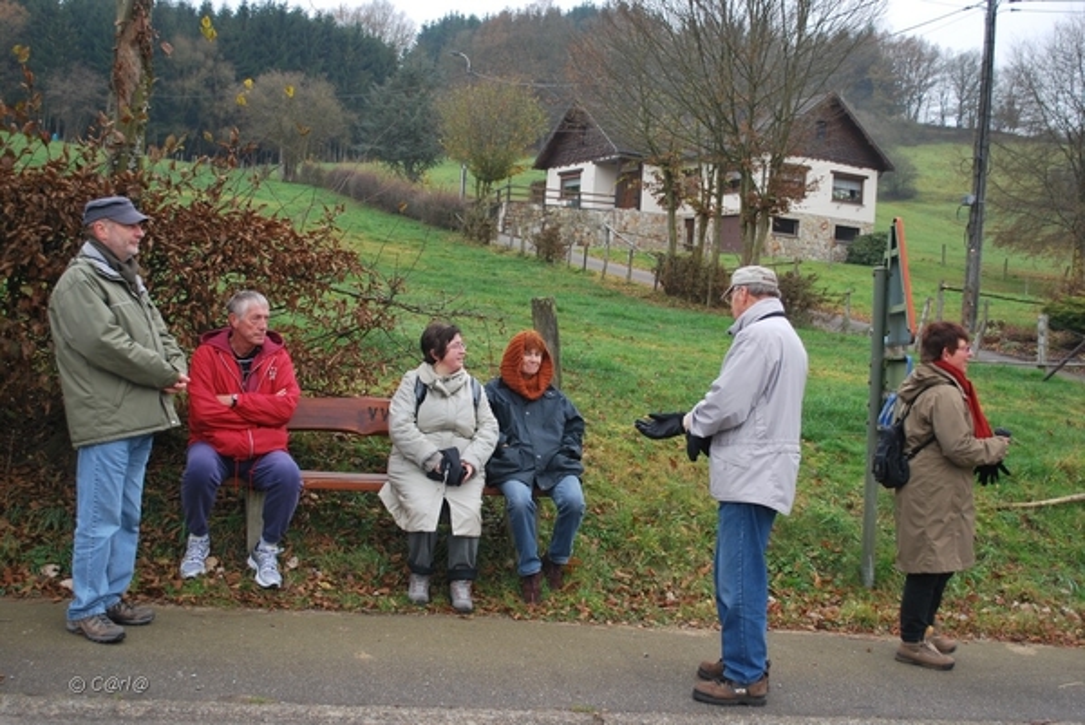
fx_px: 1312
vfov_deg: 30.9
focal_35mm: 44
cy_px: 362
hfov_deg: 44.9
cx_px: 542
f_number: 4.8
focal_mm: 29
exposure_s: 1/80
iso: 200
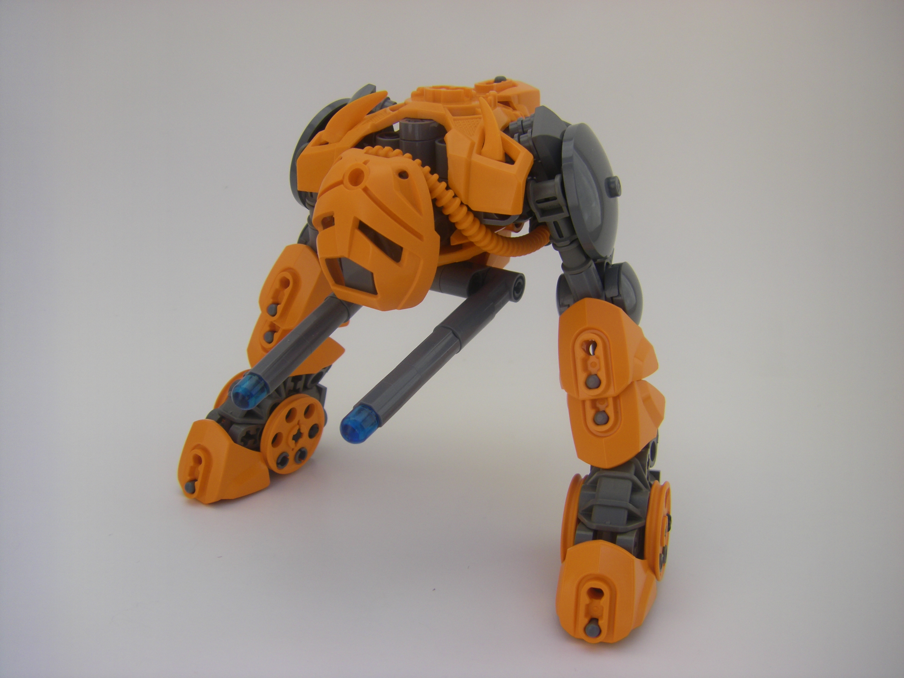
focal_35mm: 38
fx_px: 992
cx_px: 452
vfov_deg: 37.7
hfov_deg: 49.0
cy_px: 339
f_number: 7
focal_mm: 6.3
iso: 64
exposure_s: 1/125
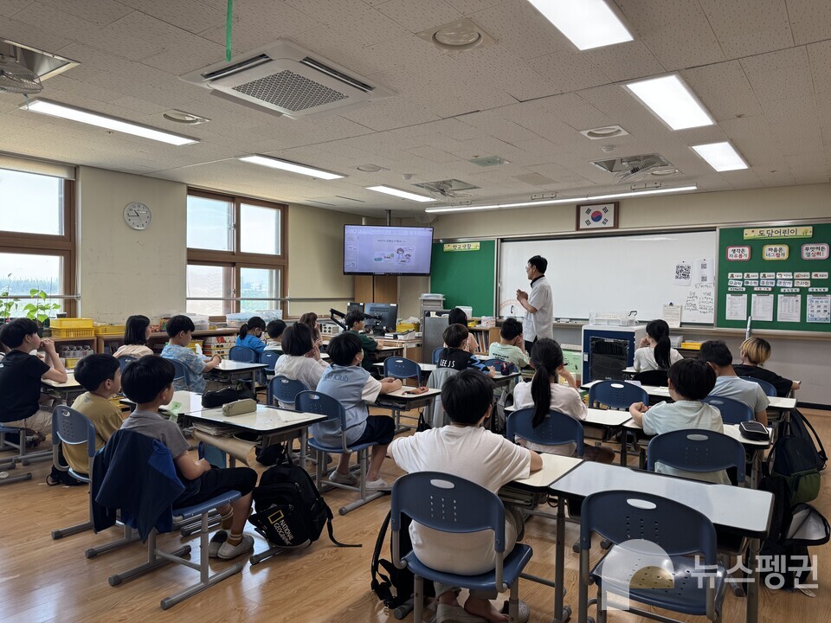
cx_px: 416
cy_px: 312
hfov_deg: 71.6
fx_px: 576
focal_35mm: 24
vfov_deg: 56.8
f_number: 1.78
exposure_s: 1/120
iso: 100
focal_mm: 6.76
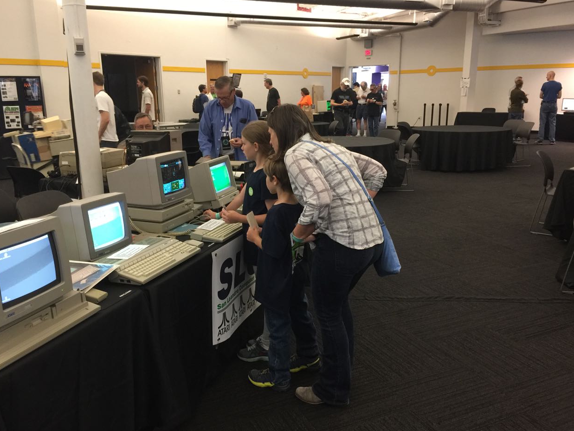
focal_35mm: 30
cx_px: 284
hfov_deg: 60.0
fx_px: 498
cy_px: 222
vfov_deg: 46.8
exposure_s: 1/10
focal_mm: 4.15
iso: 100
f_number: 2.2
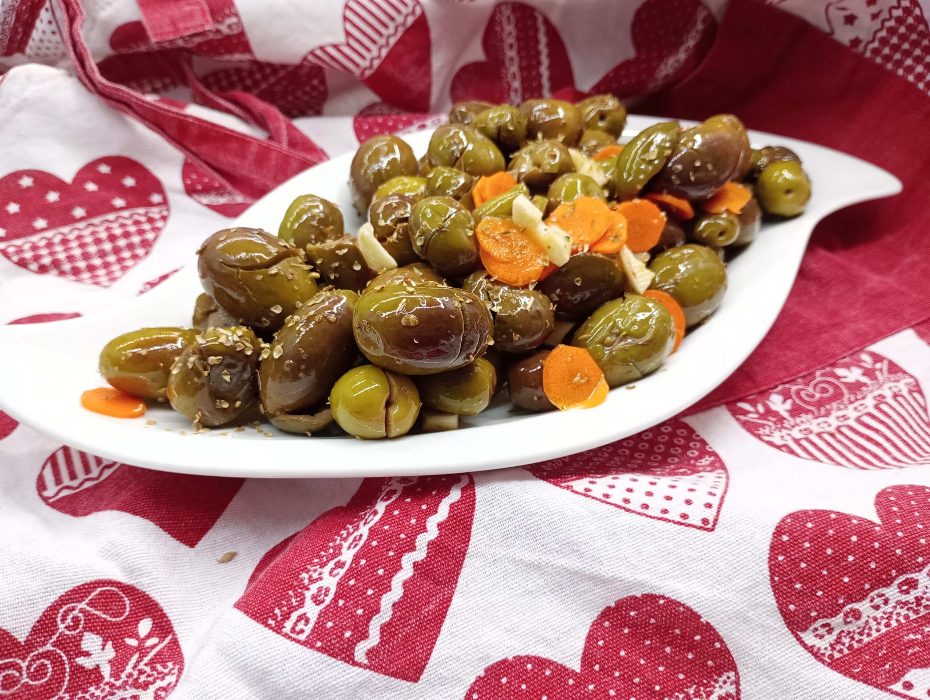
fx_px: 753
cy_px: 350
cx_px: 465
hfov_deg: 63.4
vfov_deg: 49.9
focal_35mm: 28
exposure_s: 1/33.3
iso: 656
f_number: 1.8
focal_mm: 4.27
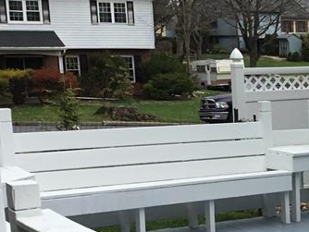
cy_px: 221
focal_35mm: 95
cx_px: 420
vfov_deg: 15.4
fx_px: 849
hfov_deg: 18.9
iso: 25
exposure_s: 1/1631
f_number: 2.4
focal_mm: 3.3
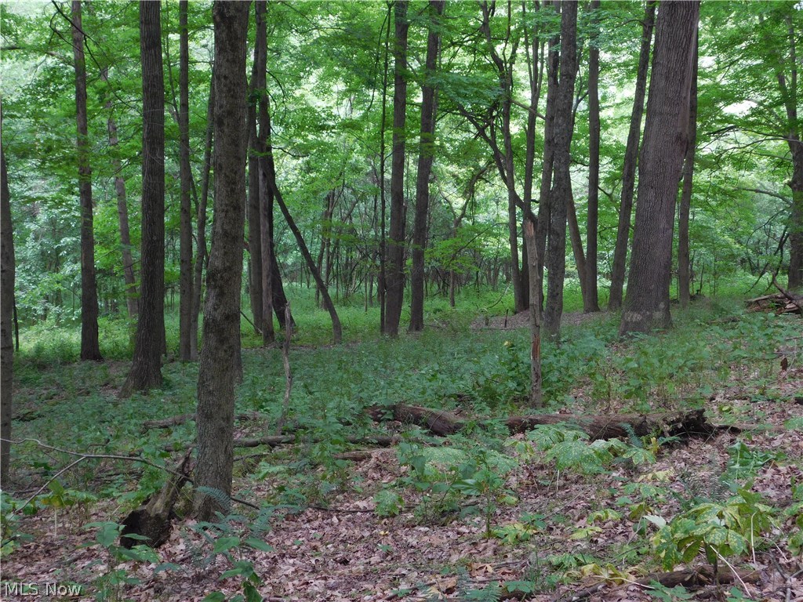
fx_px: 1183
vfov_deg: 28.6
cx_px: 402
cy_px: 301
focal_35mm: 51
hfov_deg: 37.5
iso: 220
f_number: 3.8
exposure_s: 1/30
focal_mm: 9
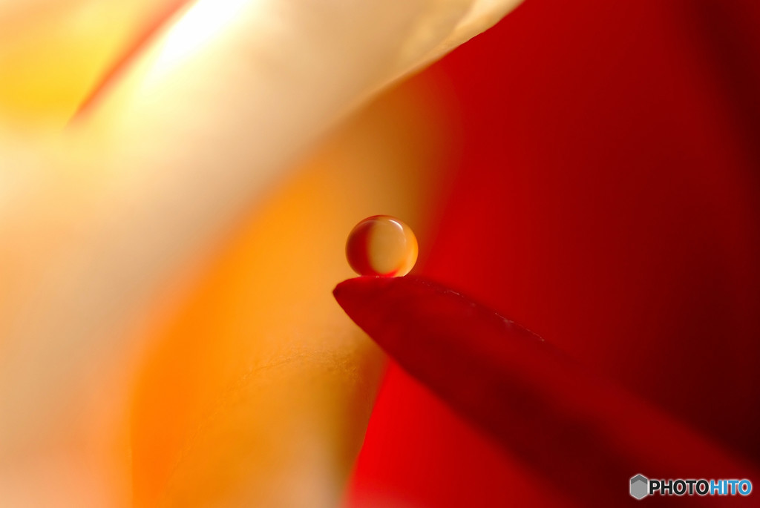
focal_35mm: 135
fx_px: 2853
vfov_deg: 10.2
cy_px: 254
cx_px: 380
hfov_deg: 15.2
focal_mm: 90
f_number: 5.6
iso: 400
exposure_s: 1/70
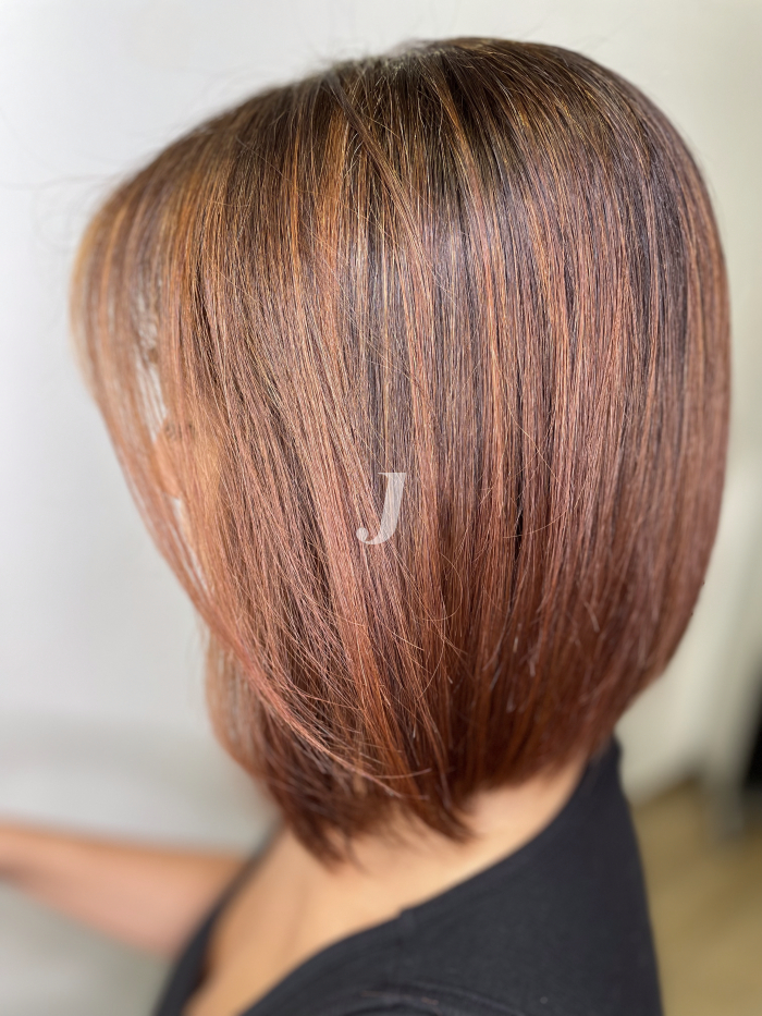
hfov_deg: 53.1
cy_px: 508
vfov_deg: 67.3
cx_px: 381
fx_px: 763
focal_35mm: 26
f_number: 1.6
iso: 50
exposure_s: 1/100
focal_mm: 4.2
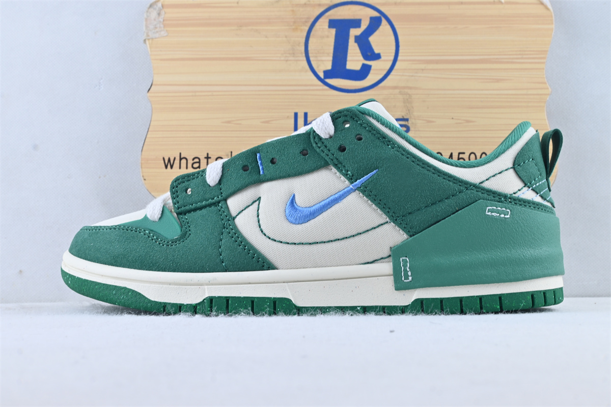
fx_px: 866
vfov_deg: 26.5
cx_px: 306
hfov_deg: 38.9
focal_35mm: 51
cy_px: 204
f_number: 10
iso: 100
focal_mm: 34
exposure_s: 1/13
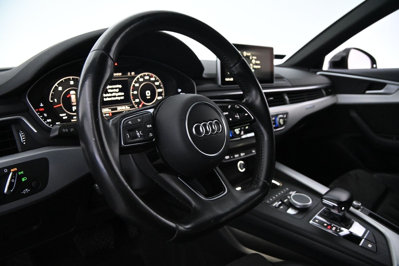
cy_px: 133
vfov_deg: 18.2
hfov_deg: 27.0
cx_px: 200
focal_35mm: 75
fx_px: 831
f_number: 6.3
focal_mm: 50
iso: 5000
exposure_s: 1/100
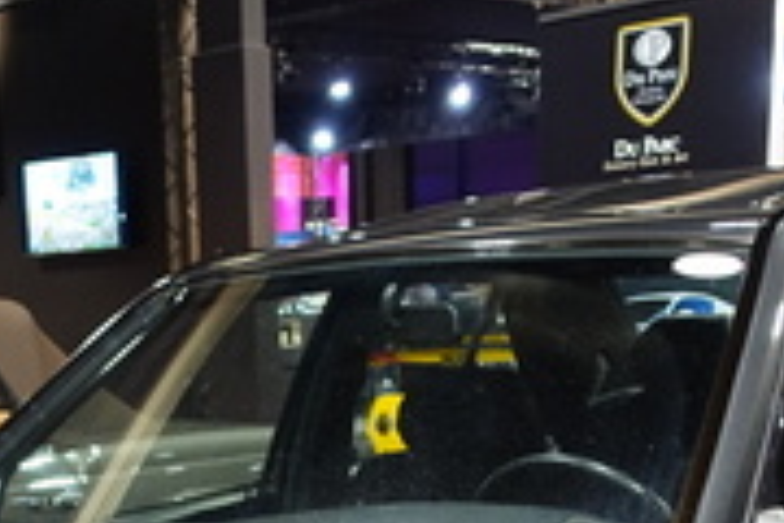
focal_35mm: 80
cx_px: 131
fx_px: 1742
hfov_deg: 24.8
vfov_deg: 15.4
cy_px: 846
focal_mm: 8.8
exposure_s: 1/30
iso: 500
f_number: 1.8
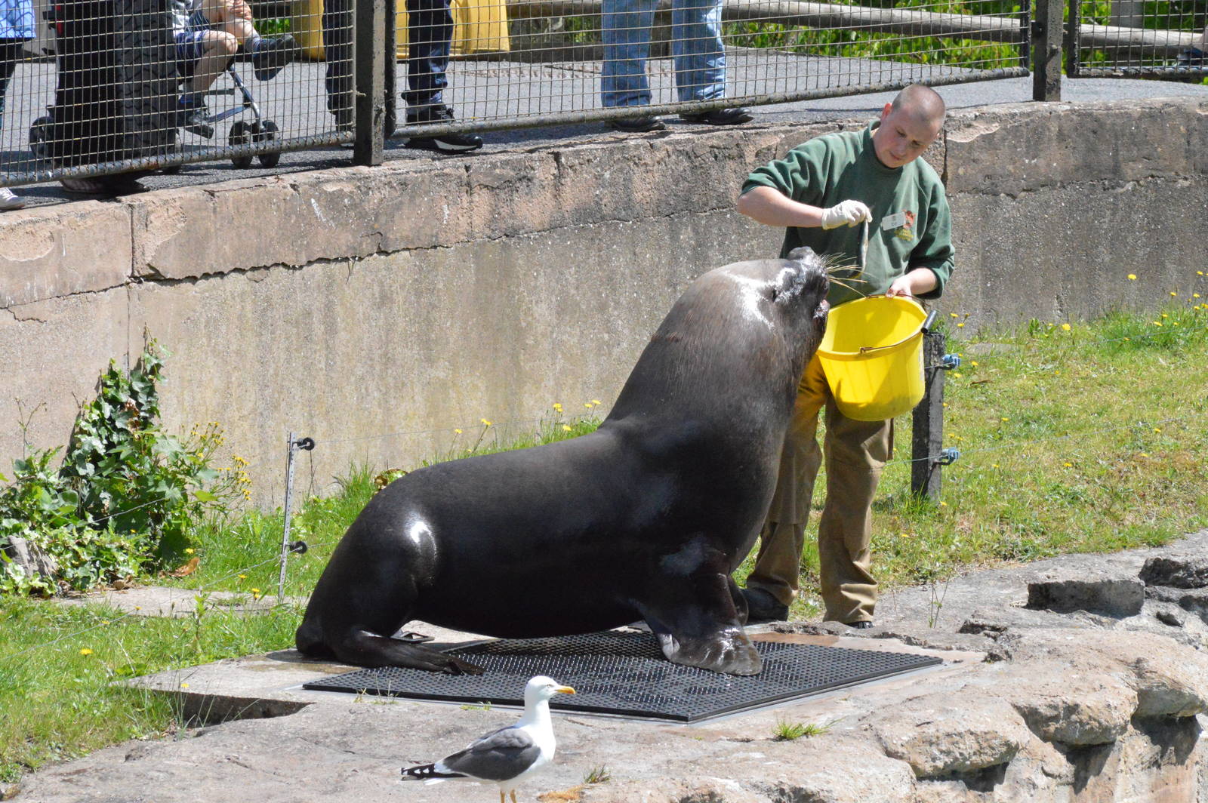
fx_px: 9807
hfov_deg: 7.0
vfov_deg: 4.7
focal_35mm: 292
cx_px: 604
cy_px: 402
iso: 6400
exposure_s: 1/4000
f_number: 13
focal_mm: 195
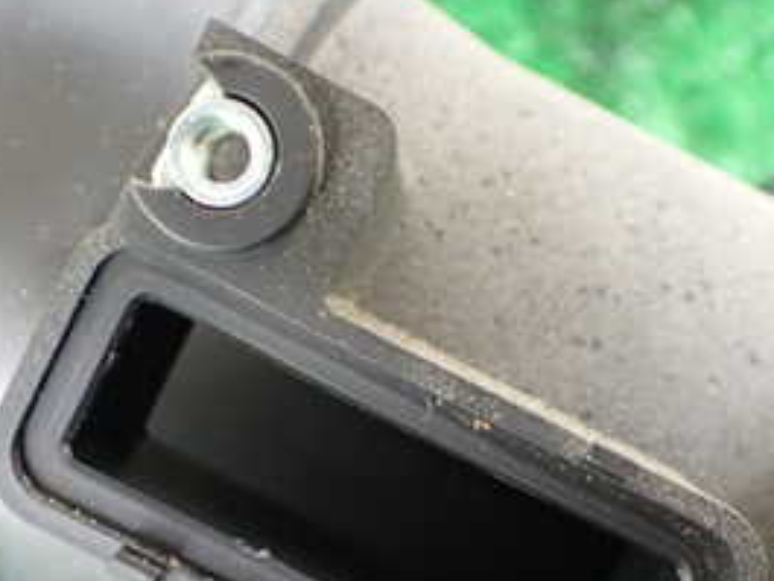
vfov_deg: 21.3
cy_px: 479
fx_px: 1521
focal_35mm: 68
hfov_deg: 28.5
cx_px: 388
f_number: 2.3
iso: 800
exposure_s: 1/60
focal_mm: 5.4
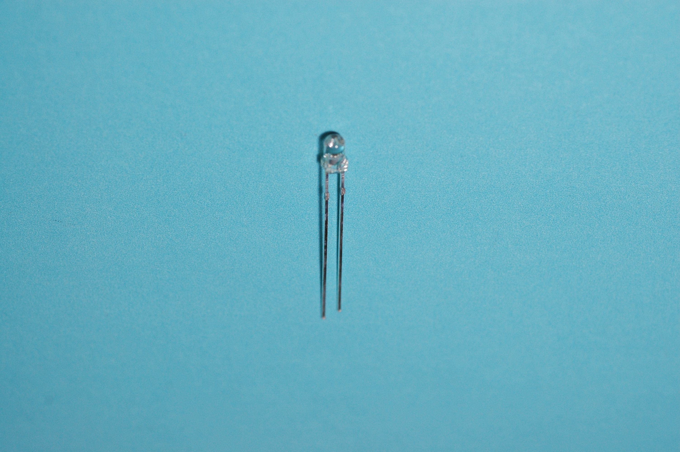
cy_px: 226
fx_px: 1698
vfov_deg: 15.2
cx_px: 340
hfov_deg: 22.6
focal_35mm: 90
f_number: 6.3
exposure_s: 1/125
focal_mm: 60
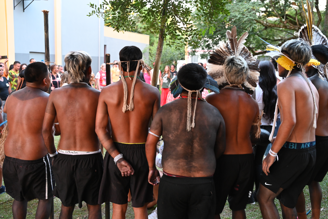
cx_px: 164
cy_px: 110
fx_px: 328
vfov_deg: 36.9
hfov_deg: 53.1
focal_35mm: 36
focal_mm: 36
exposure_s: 1/60
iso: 3200
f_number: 4
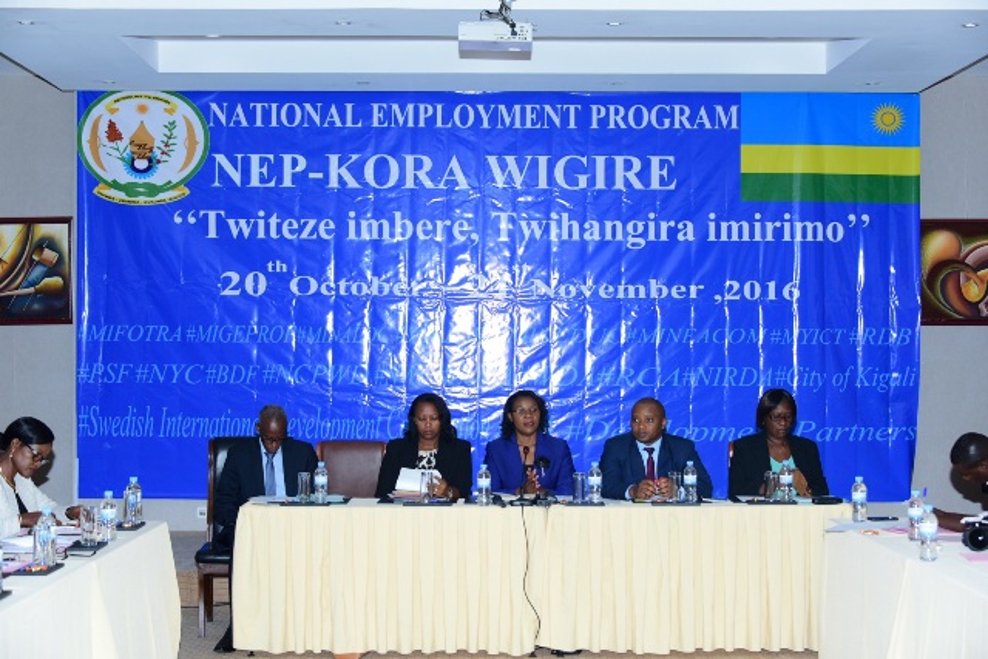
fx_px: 1702
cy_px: 330
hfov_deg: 32.4
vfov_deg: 21.9
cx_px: 494
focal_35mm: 62
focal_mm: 62
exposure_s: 1/200
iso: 500
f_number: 4.8
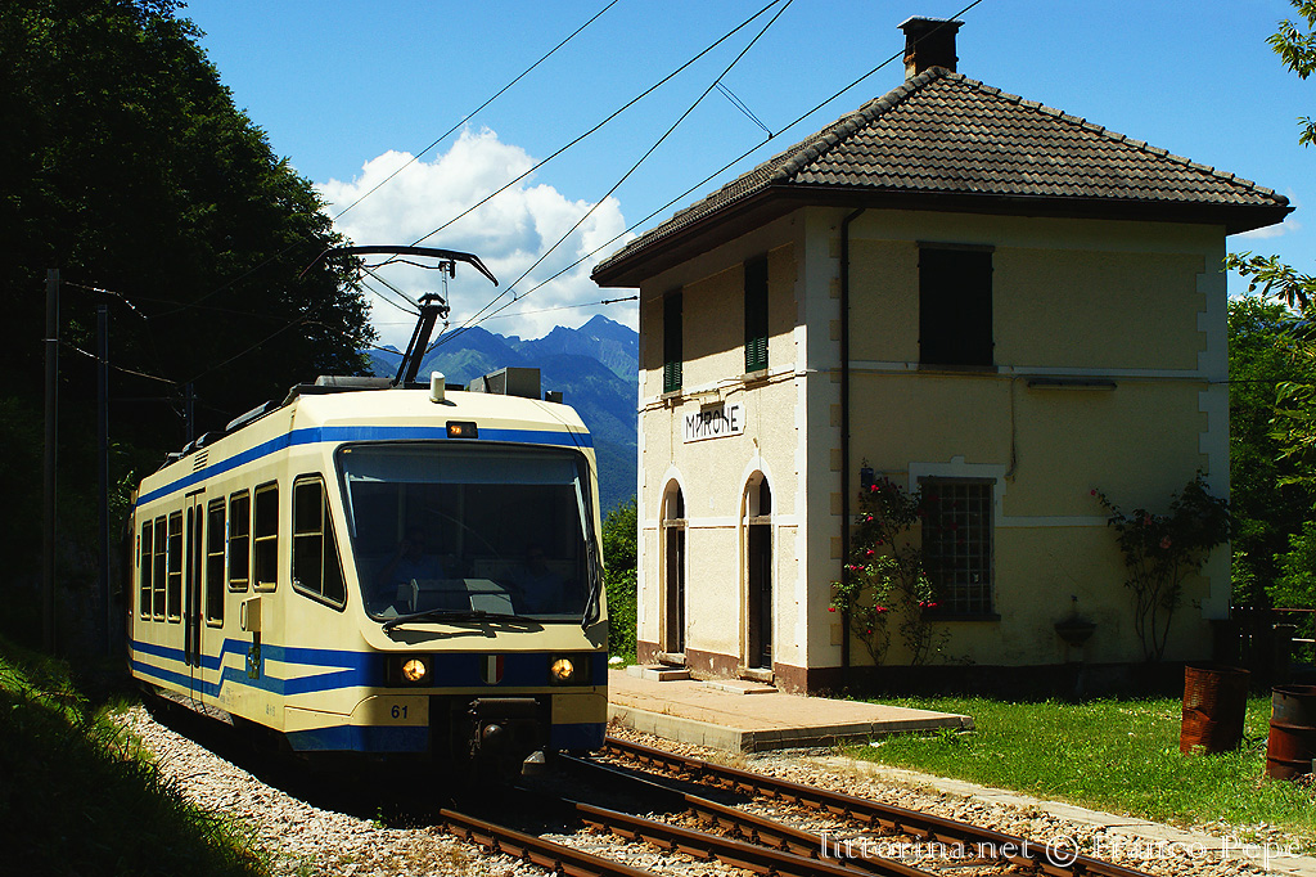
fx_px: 1918
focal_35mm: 52
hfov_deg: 37.9
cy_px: 438
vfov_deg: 25.7
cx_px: 658
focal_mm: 35
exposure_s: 1/400
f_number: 10
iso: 200
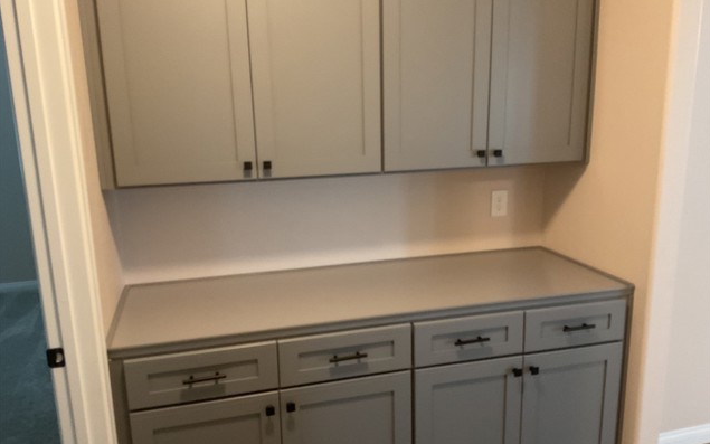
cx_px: 357
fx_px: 600
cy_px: 230
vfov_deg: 40.6
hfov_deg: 61.2
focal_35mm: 31
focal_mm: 3
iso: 250
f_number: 1.8
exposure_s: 1/40
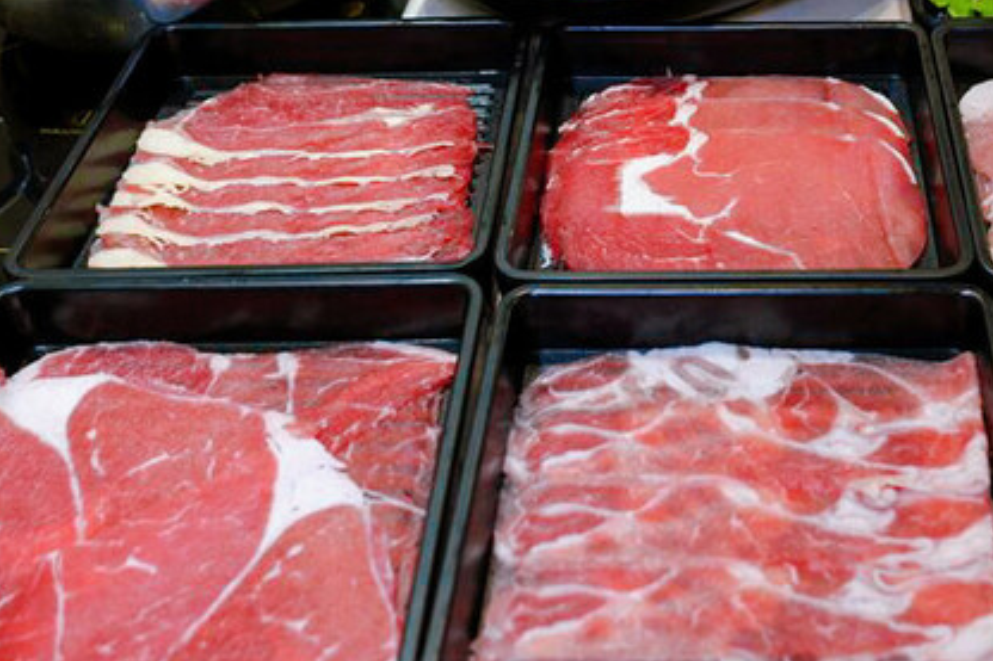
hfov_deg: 39.1
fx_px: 1351
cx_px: 761
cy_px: 153
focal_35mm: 49
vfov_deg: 27.1
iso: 320
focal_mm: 24
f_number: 4.5
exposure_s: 1/40
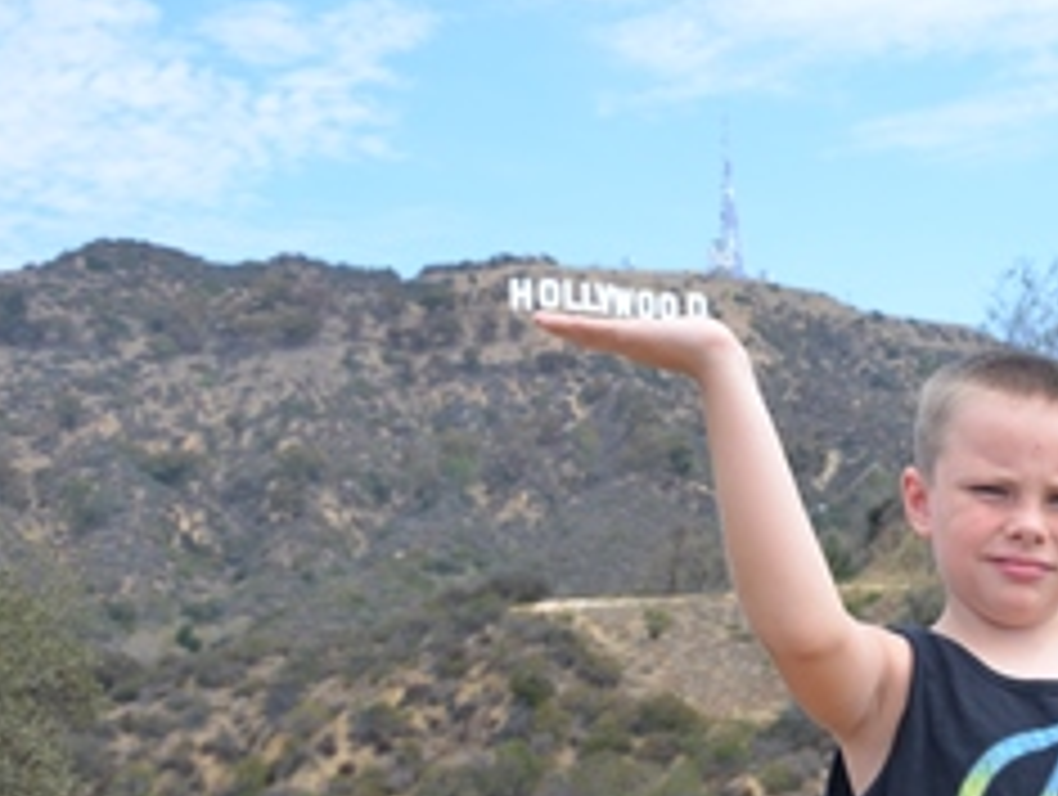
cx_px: 885
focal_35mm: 66
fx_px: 2020
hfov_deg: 28.6
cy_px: 492
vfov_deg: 22.3
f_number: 8
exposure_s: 1/250
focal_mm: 26
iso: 140
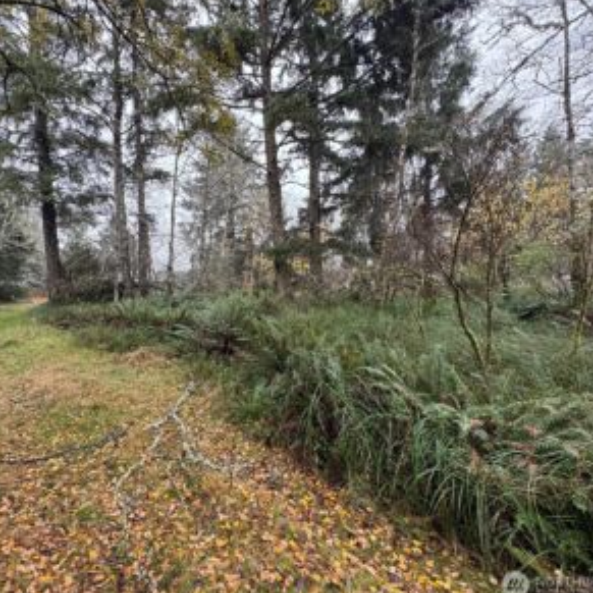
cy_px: 300
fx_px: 329
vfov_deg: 84.0
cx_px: 226
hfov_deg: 82.5
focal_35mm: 17
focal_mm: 2.22
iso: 160
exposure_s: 1/99
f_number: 2.2
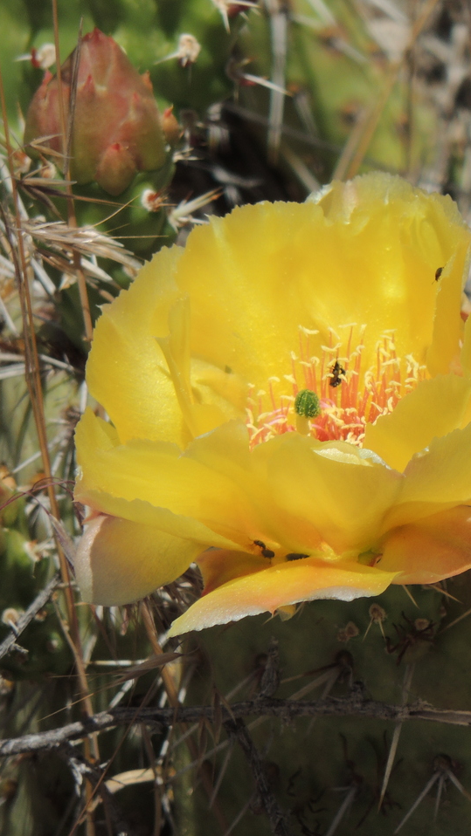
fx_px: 32321
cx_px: 471
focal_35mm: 1456
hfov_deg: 0.8
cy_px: 418
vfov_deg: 1.5
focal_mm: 180
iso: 125
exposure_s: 1/1000
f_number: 5.9
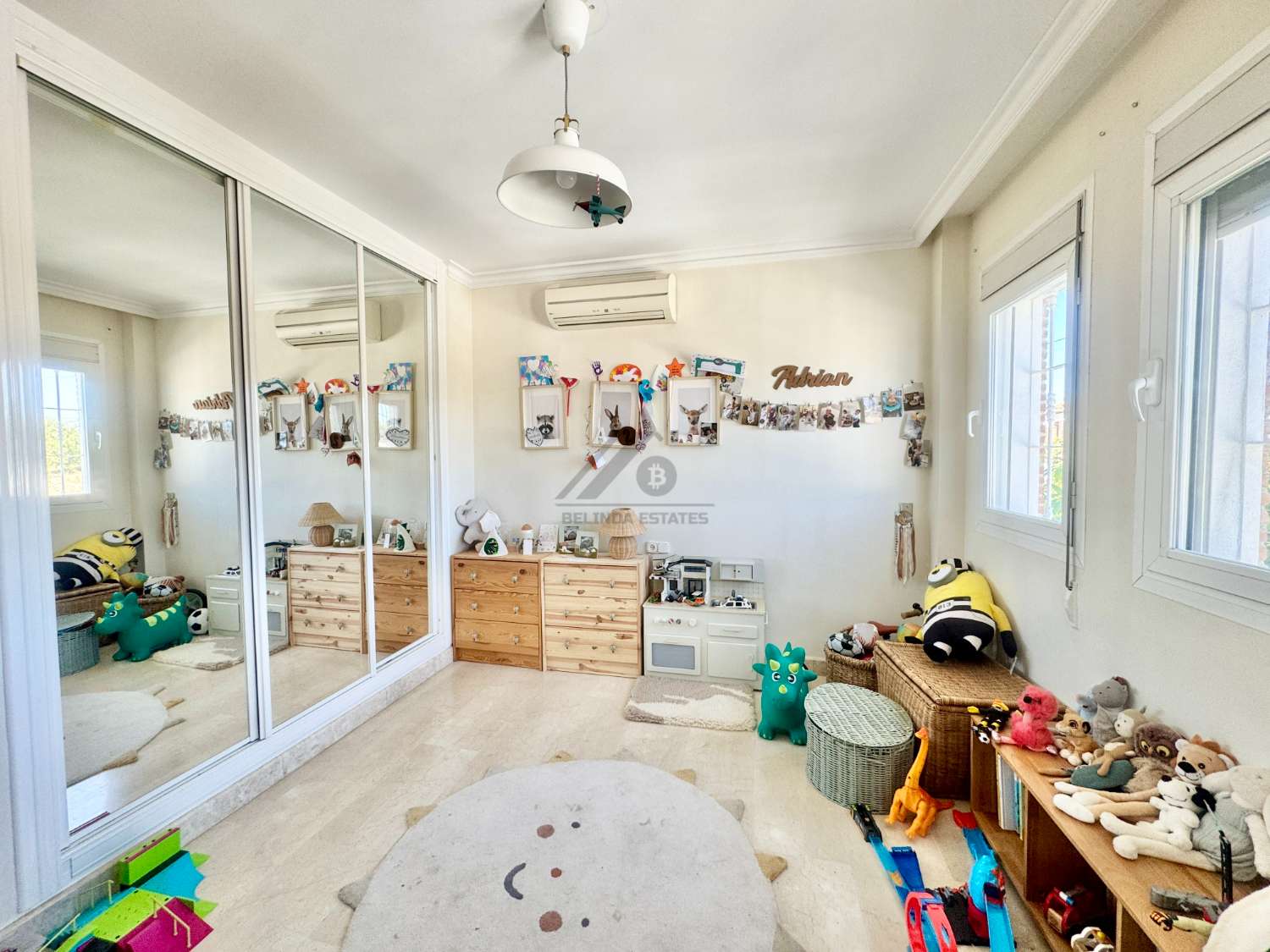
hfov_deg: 102.1
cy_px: 476
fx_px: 514
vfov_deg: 85.7
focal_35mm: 14
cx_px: 635
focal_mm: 2.22
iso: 64
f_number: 2.2
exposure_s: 1/99
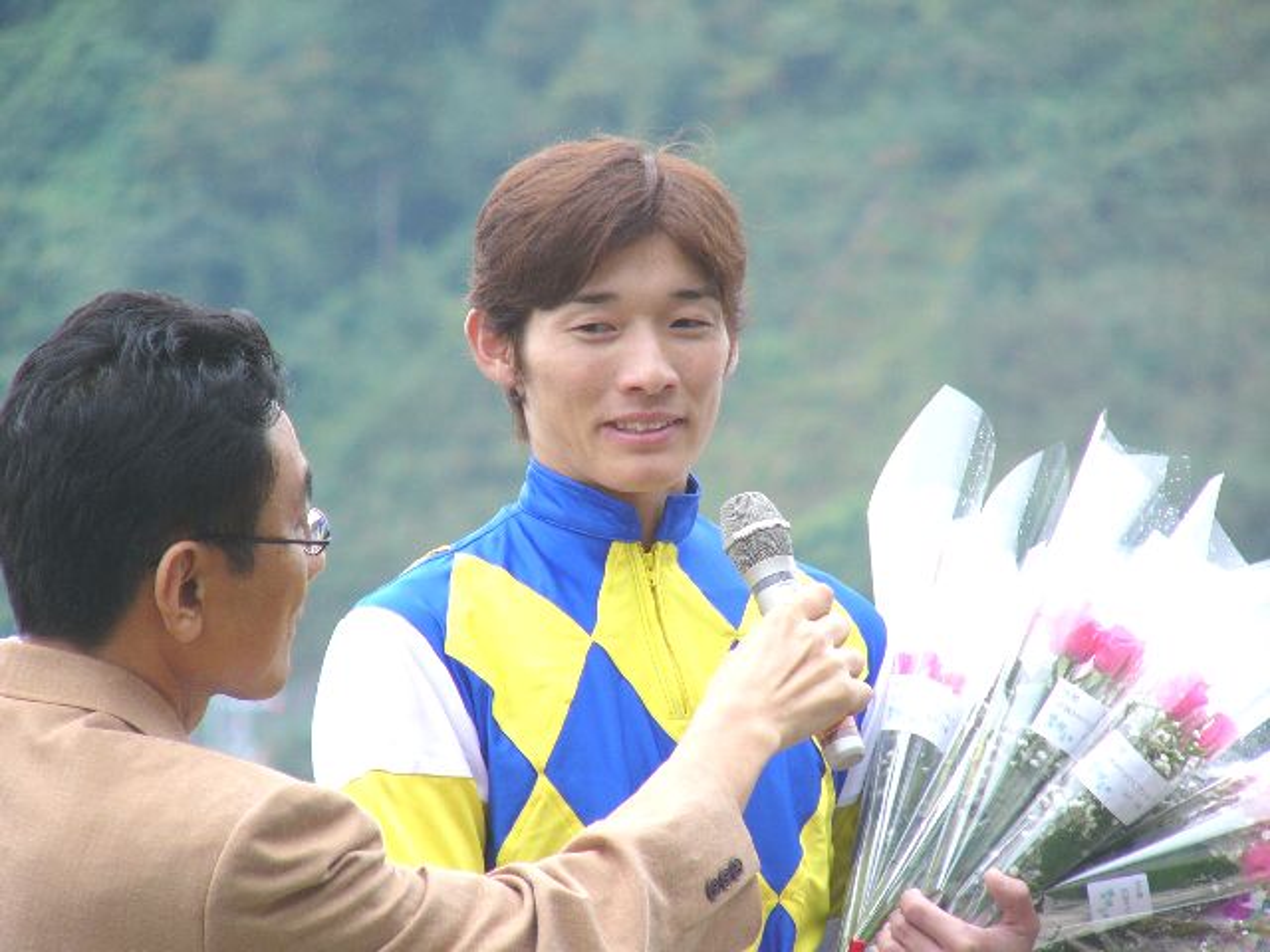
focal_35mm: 357
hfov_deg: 5.6
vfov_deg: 4.2
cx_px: 635
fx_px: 13098
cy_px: 476
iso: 50
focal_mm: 59.5
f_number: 2.8
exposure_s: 1/60
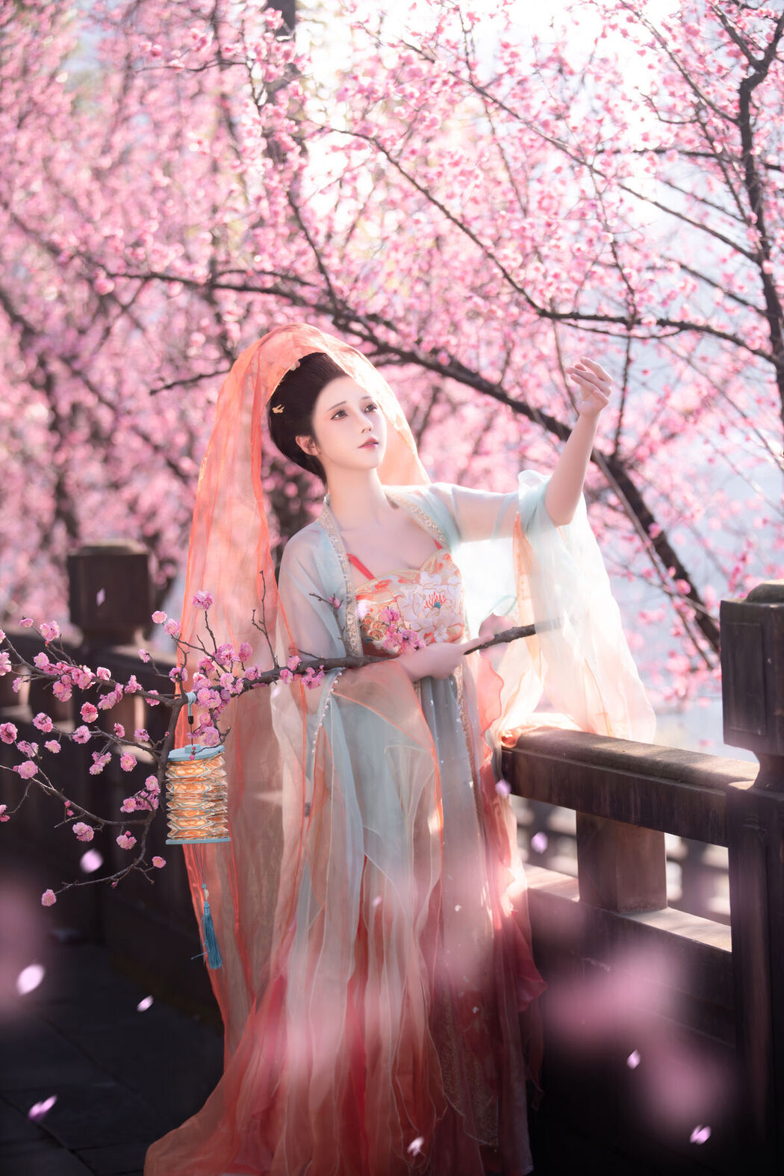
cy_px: 588
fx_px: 3332
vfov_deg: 20.0
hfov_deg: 13.4
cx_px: 392
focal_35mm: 102
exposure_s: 1/5000
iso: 800
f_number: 2.8
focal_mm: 102
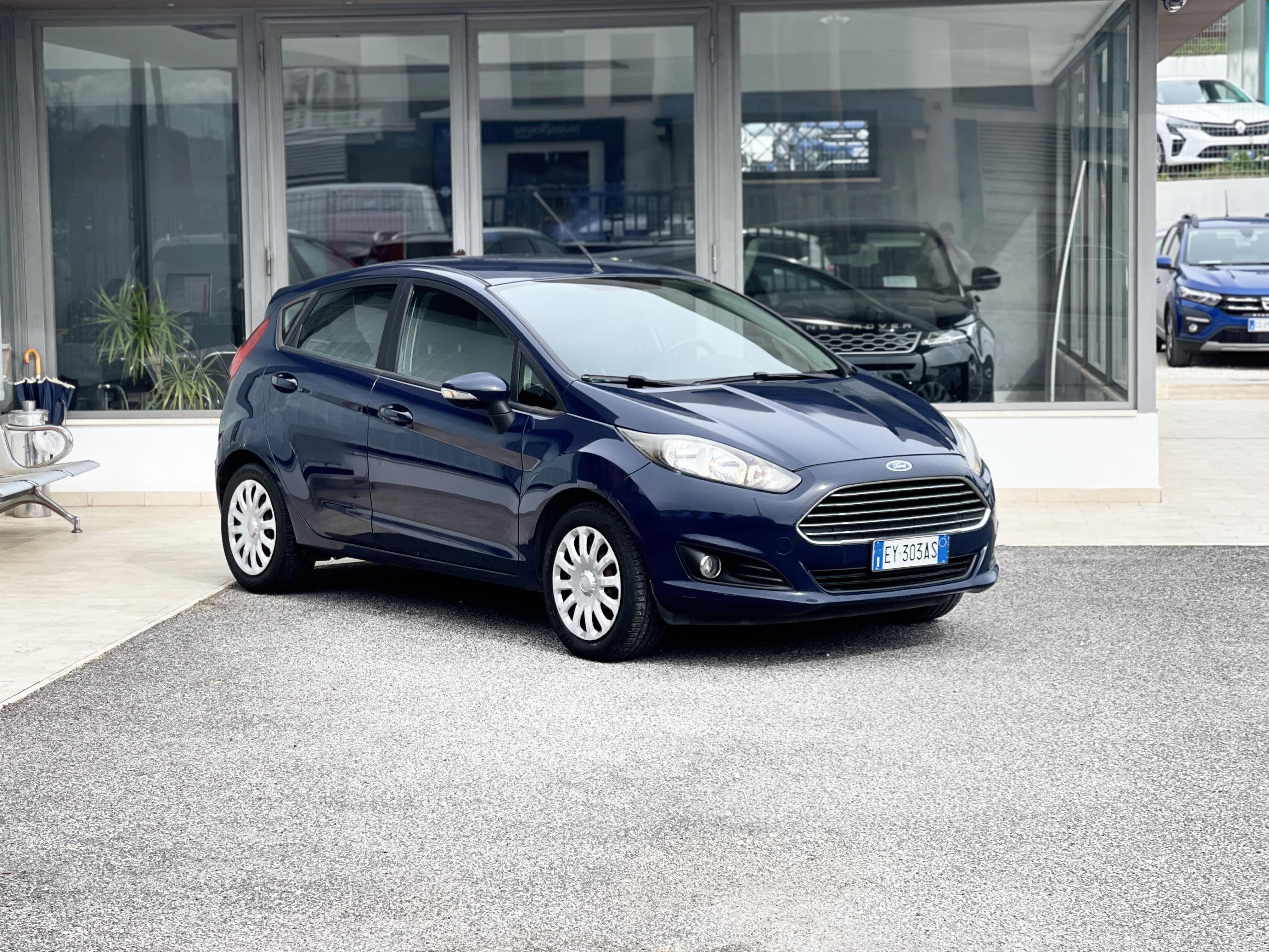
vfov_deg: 22.9
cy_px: 476
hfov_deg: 30.3
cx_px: 634
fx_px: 2346
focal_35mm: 64
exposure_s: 1/645
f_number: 2.2
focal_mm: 7.5
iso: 32
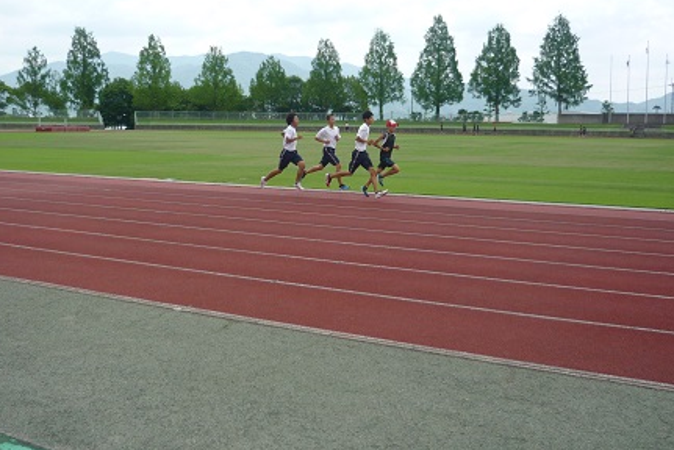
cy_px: 164
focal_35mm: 39
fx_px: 731
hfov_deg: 49.5
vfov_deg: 34.1
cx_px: 341
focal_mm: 5.5
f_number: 2.8
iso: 100
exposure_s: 1/800
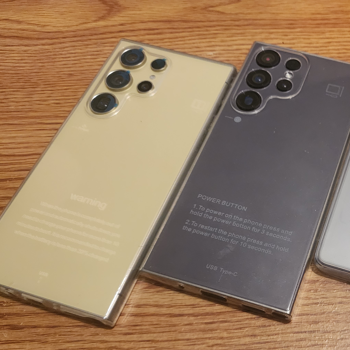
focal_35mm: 40
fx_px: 458
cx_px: 316
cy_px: 224
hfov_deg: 38.9
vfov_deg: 41.5
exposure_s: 1/120
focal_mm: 6.4
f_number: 1.8
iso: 1000
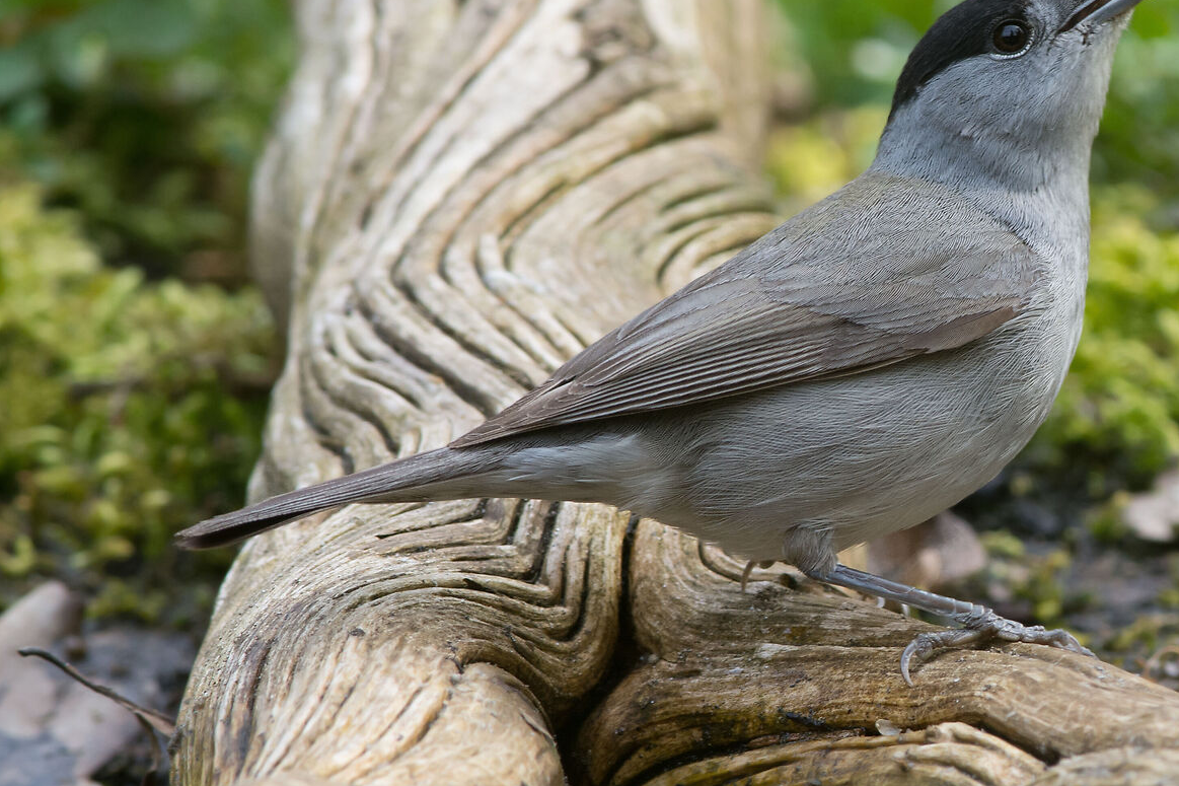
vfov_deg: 1.5
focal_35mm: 929
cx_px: 997
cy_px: 449
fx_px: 30418
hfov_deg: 2.2
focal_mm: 300
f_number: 8
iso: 500
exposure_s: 1/200
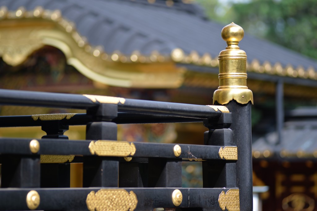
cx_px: 158
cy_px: 106
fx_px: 1584
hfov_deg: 11.4
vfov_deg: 7.6
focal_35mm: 180
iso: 100
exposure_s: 1/500
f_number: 3.5
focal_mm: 180
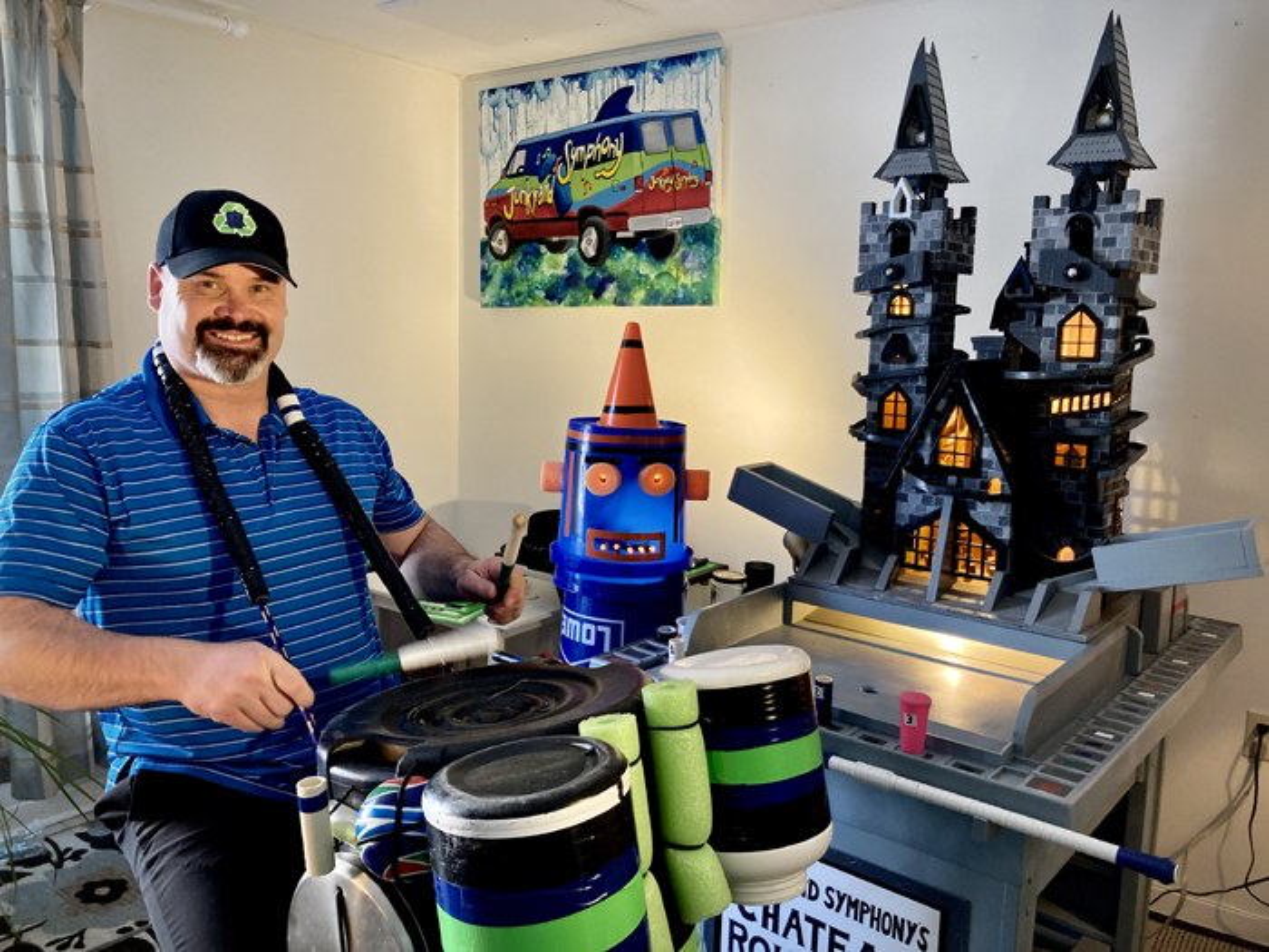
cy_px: 476
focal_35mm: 28
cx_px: 634
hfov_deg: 63.4
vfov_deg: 49.7
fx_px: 1026
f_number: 1.8
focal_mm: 3.99
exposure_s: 1/60
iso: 125
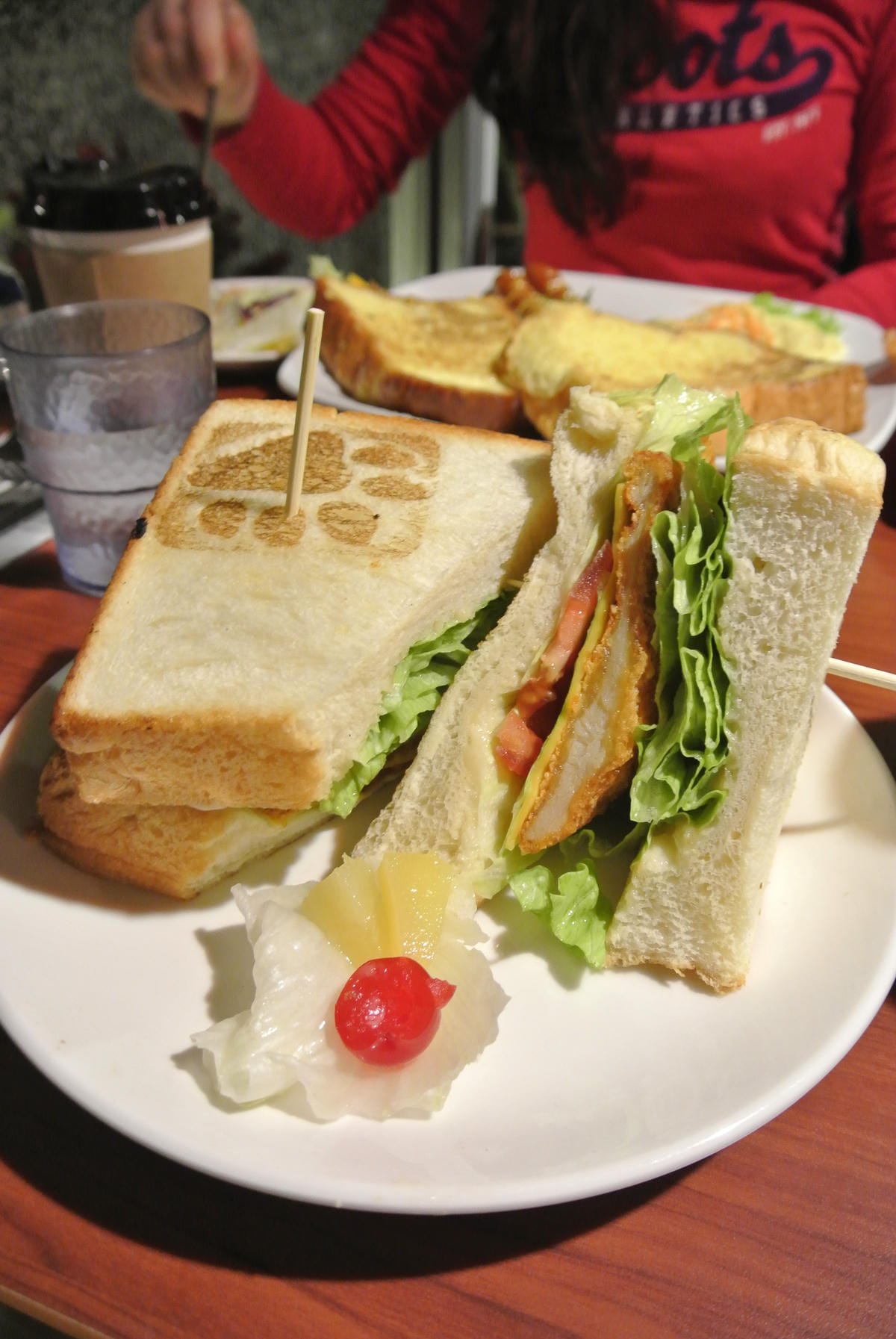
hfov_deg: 48.0
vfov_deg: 67.3
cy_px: 670
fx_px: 1005
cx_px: 448
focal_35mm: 27
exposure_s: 1/13
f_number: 3.5
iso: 800
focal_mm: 10
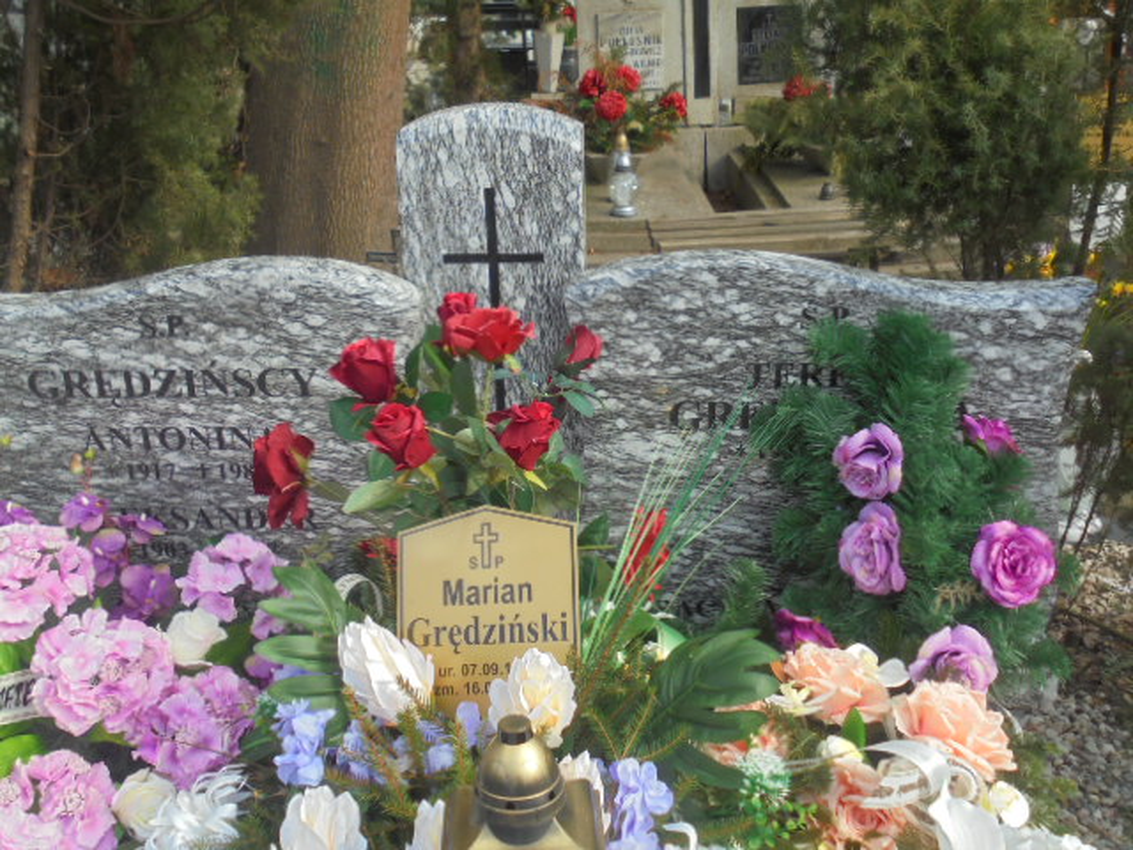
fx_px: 1244
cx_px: 566
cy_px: 425
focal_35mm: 38
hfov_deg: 49.0
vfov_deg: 37.7
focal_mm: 6.9
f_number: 4.2
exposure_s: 1/200
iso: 100
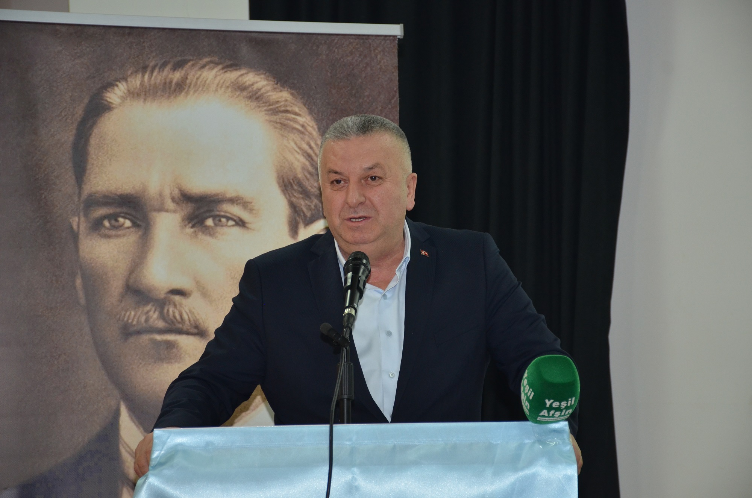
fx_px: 2345
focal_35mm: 112
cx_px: 376
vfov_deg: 12.1
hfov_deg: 18.2
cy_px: 249
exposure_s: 1/60
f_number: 5
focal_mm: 75
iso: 800
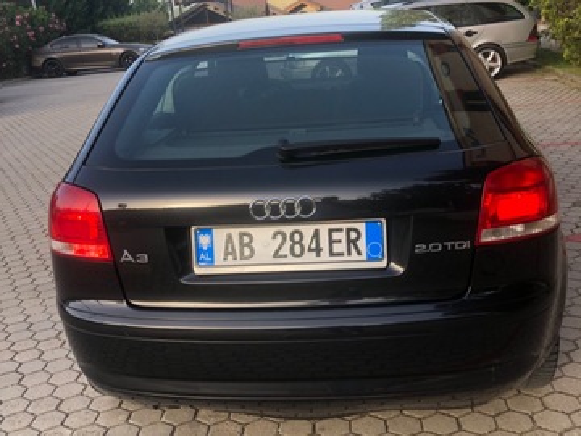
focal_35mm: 28
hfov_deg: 63.4
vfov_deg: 49.7
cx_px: 290
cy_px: 218
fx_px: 470
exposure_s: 1/241
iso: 20
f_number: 1.8
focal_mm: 4
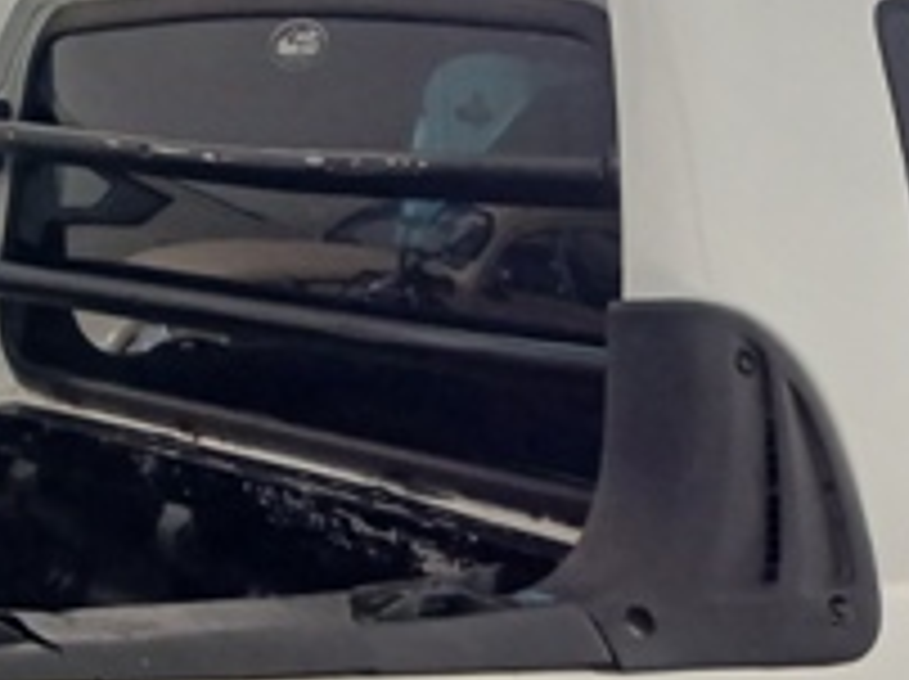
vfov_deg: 14.1
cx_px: 657
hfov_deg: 19.0
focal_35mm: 103
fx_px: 2702
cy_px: 716
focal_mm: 3.98
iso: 250
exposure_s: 1/24
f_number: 1.8
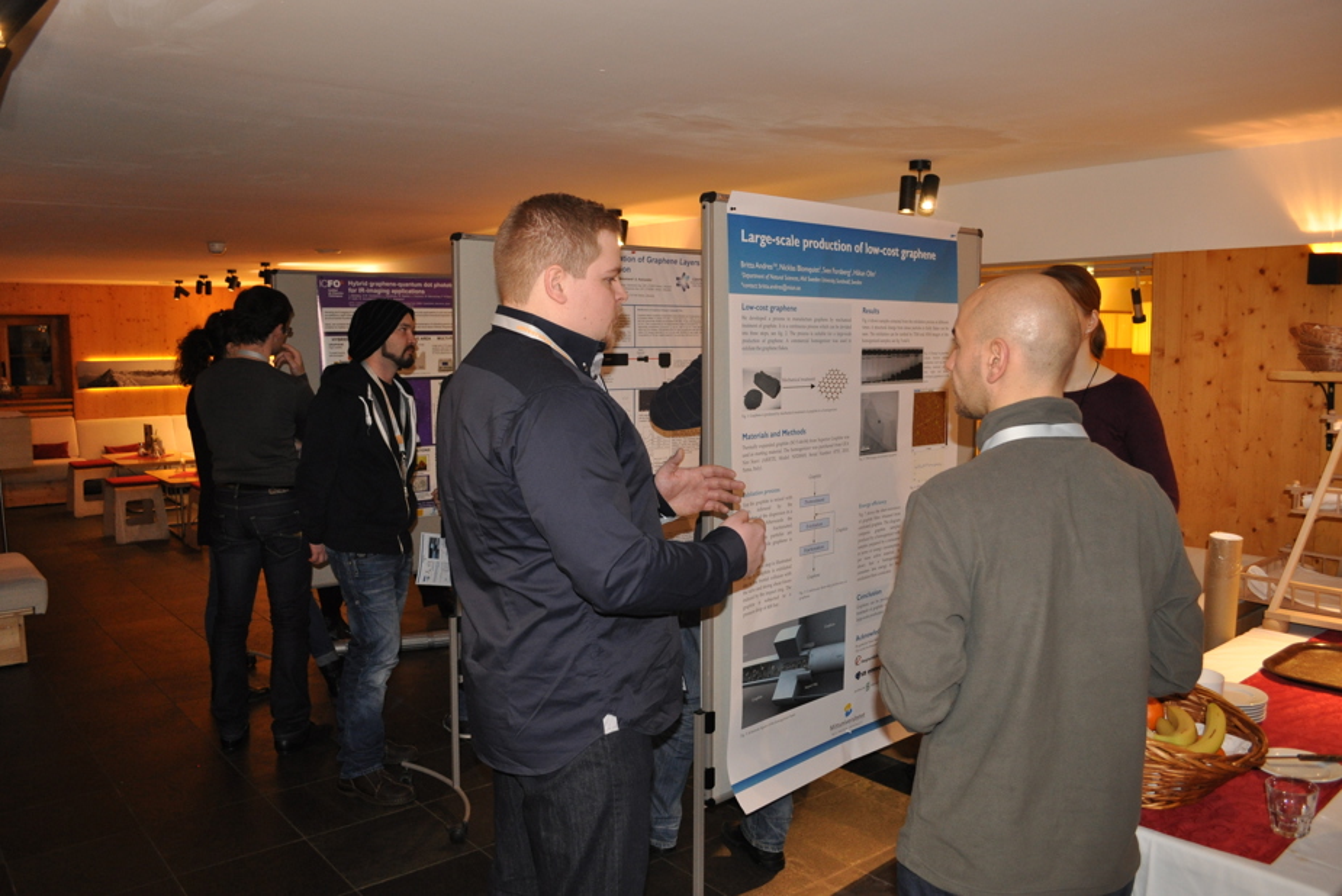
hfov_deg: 67.3
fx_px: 1007
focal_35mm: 27
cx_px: 671
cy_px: 448
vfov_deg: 48.0
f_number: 3.5
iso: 800
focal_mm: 18
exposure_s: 1/60
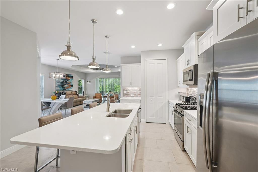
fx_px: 115
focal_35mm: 16
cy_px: 86
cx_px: 129
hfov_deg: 96.8
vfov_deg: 73.7
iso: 400
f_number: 8
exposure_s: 1/25
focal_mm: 16
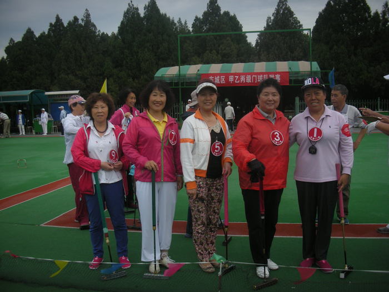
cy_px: 146
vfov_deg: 40.7
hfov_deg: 52.6
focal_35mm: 35
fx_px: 393
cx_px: 194
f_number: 2.8
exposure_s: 1/410
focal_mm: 5.8
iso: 50
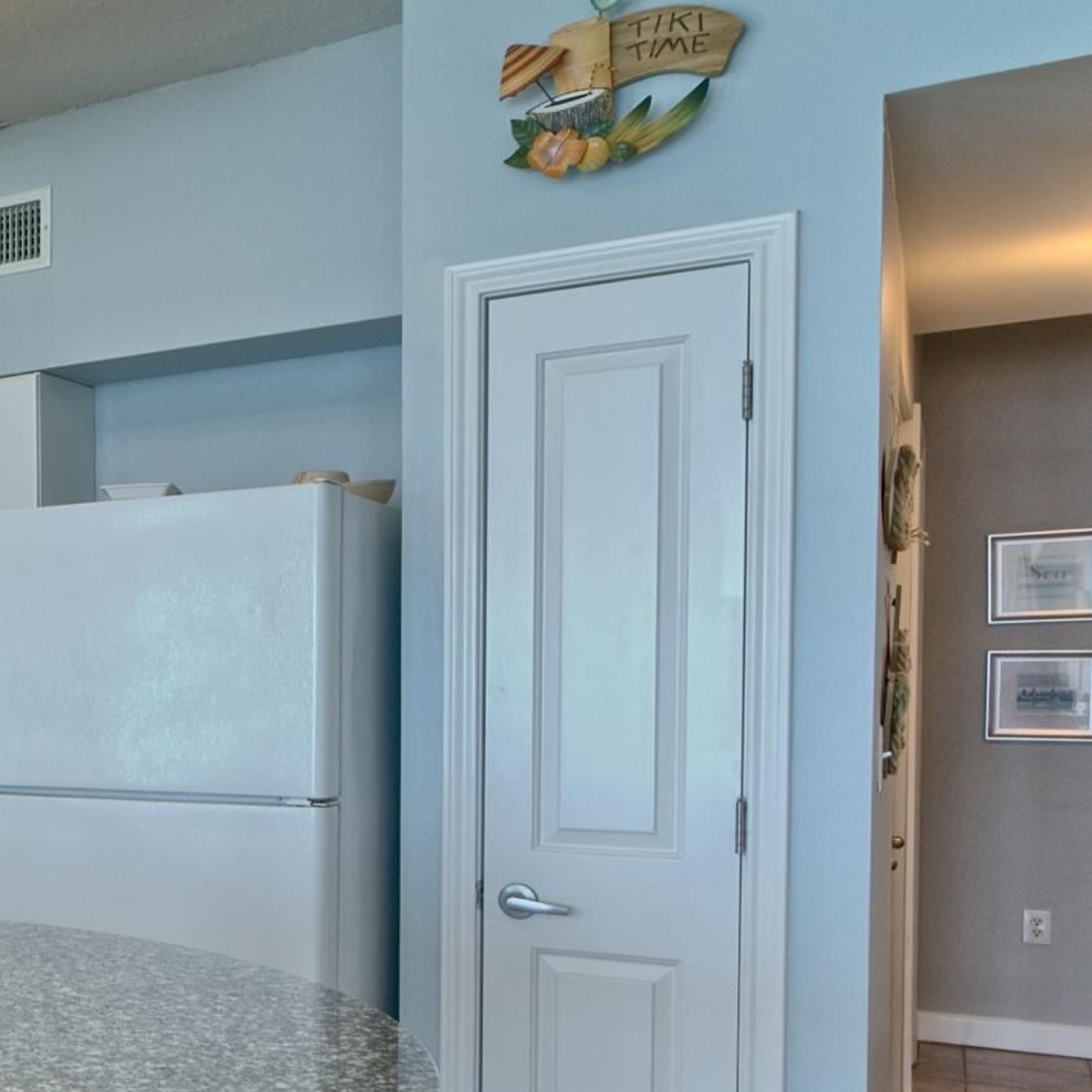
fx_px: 1499
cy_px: 750
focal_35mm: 42
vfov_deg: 39.4
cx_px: -281
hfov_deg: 31.9
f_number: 8
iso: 500
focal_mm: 14
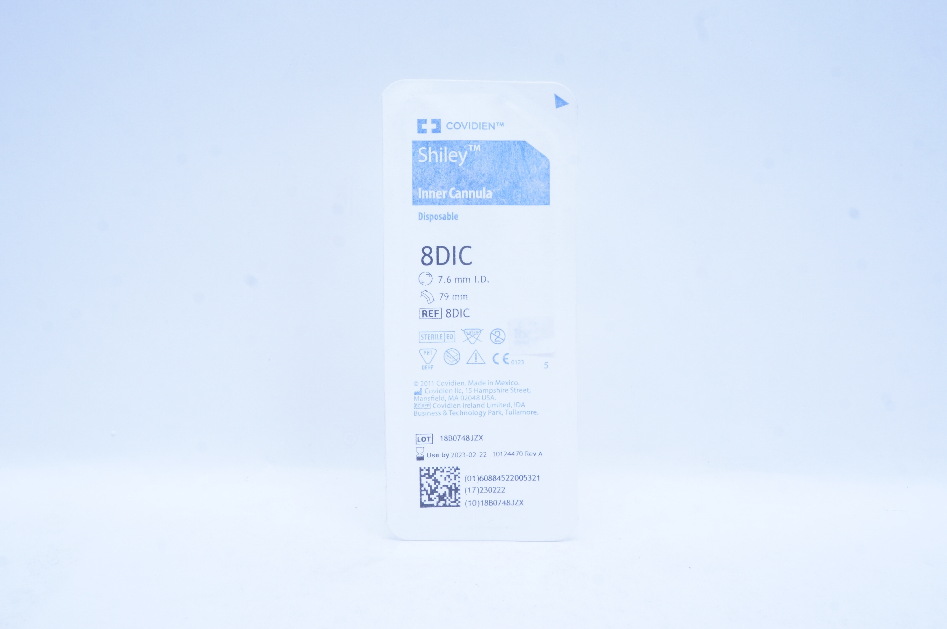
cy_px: 314
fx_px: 1064
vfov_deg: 32.9
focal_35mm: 40
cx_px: 474
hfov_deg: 48.0
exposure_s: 1/13
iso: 400
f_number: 13
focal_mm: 27
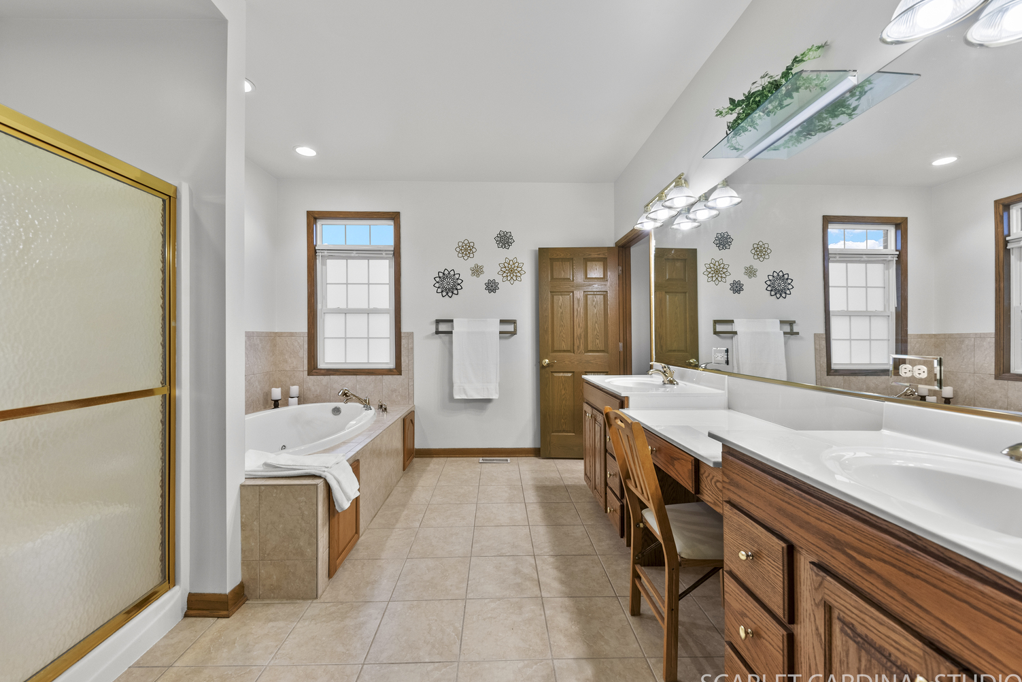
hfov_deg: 104.2
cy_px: 336
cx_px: 504
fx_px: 397
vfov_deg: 81.2
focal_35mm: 14
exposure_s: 1/10
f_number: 7.1
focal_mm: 13
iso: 400
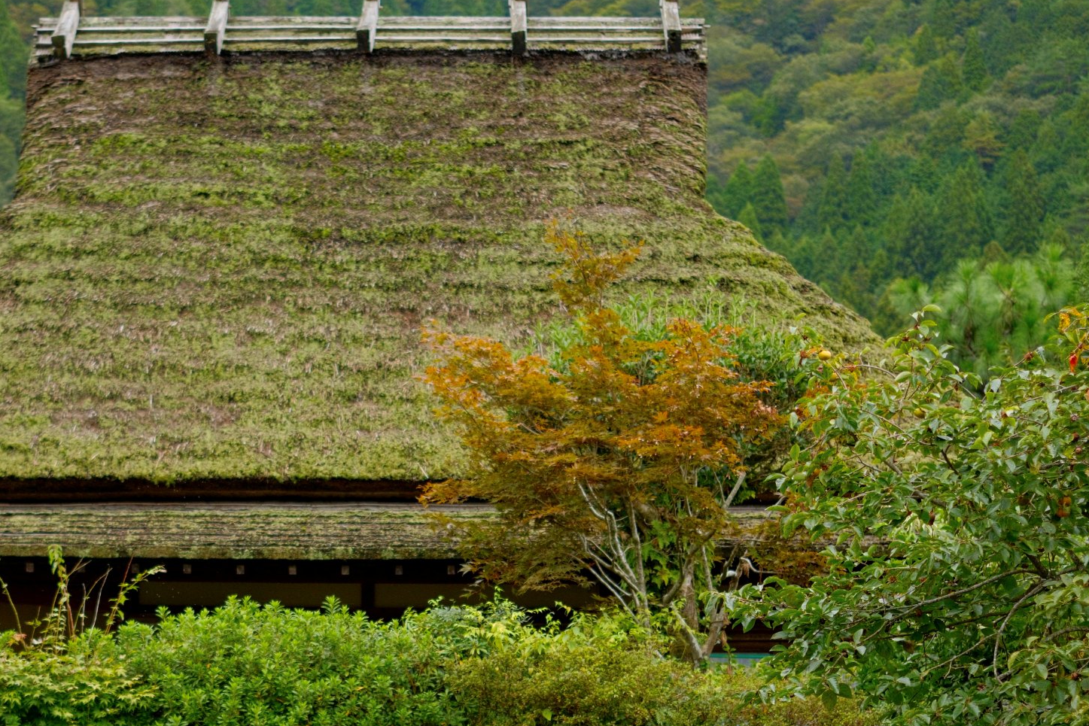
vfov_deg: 15.2
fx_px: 2692
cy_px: 636
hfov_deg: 22.7
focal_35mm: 89
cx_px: 318
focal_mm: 33
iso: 500
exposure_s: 1/750
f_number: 1.4
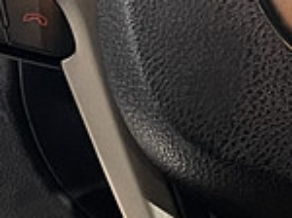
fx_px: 1440
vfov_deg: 8.5
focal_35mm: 171
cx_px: 531
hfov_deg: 10.8
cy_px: -62
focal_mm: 5.1
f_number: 1.6
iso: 640
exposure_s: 1/30
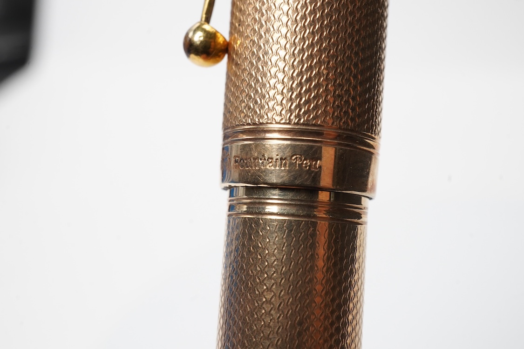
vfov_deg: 29.9
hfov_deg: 43.6
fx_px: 655
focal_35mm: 45
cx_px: 262
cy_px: 174
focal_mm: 30
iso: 640
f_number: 22
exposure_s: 1/100
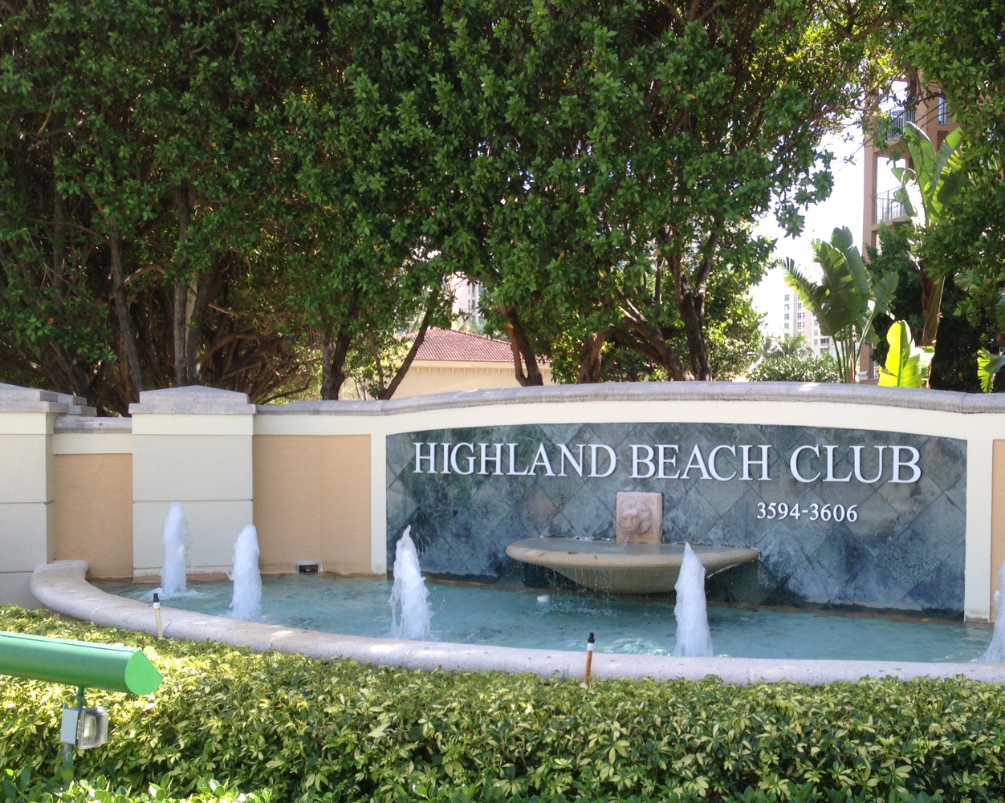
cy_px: 481
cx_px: 653
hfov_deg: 43.3
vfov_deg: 35.5
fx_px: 1249
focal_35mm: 42
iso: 50
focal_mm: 4.13
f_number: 2.4
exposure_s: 1/335
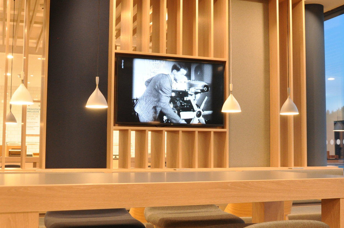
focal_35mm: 52
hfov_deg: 38.3
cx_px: 181
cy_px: 110
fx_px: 495
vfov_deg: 26.0
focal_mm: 21
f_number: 5.6
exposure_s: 1/20
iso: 800
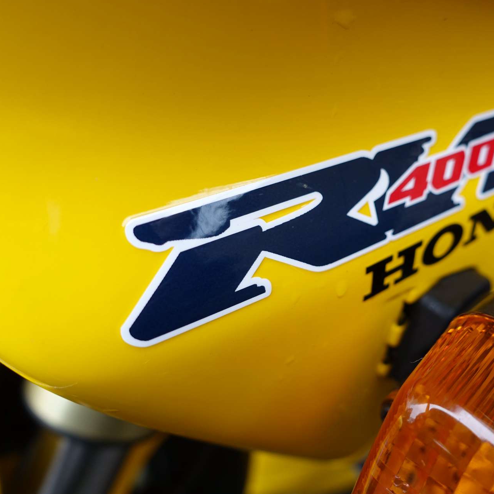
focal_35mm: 32
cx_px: 349
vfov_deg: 51.1
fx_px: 517
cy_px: 243
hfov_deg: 49.7
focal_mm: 8.8
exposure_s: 1/30
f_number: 2.8
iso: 125
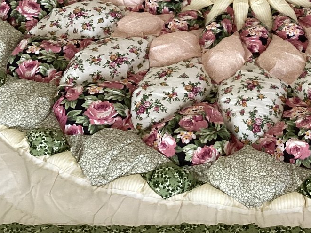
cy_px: -10
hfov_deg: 26.7
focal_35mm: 71
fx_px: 638
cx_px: 259
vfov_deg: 20.0
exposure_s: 1/50
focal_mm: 3.3
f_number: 2.4
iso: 160
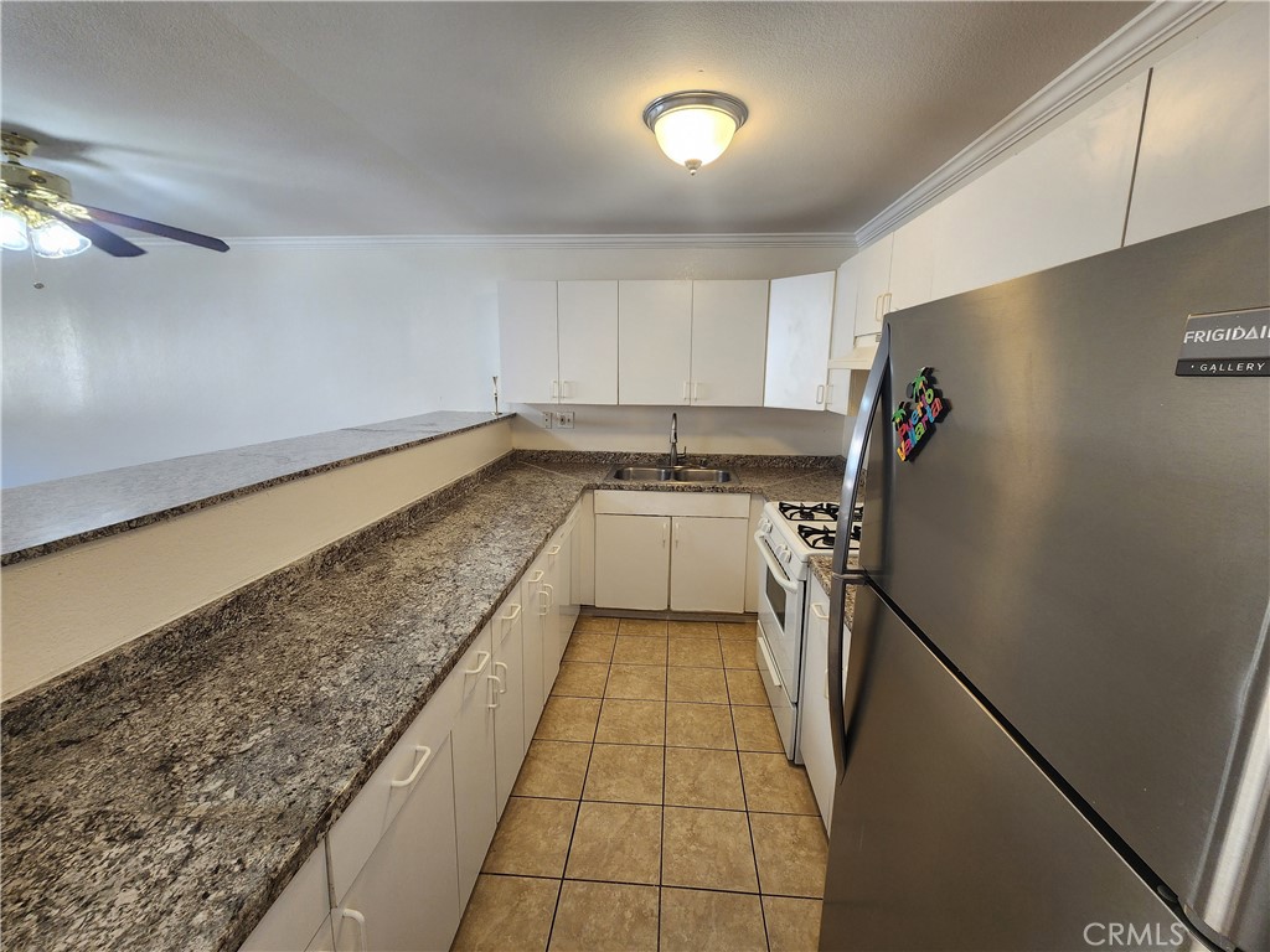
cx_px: 635
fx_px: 477
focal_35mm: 13
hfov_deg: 106.2
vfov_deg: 89.9
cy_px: 476
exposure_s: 1/60
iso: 160
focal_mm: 2.2
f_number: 2.2
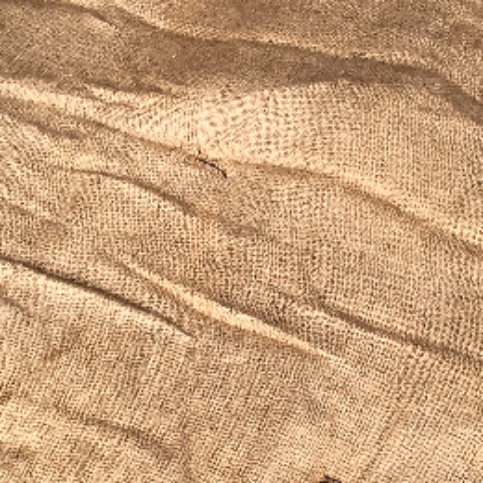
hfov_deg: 27.2
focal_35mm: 63
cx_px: 303
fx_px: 995
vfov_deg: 27.3
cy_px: 243
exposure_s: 1/265
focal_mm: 4.15
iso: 25
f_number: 2.2
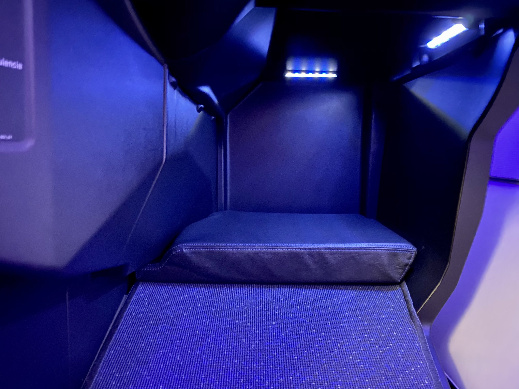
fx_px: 390
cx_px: 260
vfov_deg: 53.1
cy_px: 194
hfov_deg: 67.3
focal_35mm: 26
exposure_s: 1/4
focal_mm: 4.25
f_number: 1.8
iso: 2000
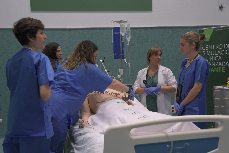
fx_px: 305
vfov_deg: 28.1
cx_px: 114
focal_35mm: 48
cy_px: 76
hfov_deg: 41.1
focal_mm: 32
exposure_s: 1/30
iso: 200
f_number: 4
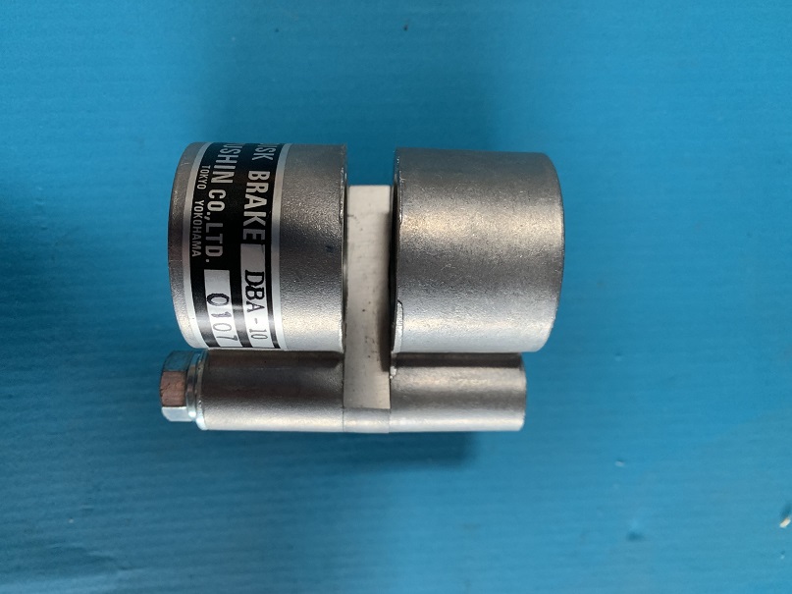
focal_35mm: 26
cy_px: 297
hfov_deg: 67.3
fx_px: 595
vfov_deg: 53.1
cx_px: 396
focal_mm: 4.25
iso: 200
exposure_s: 1/60
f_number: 1.8
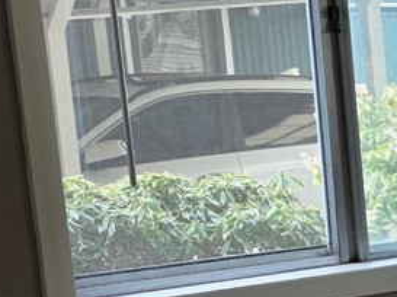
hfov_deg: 12.5
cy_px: 313
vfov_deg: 10.8
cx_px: 839
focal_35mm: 135
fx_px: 1546
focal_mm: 6.3
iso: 32
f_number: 1.7
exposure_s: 1/180
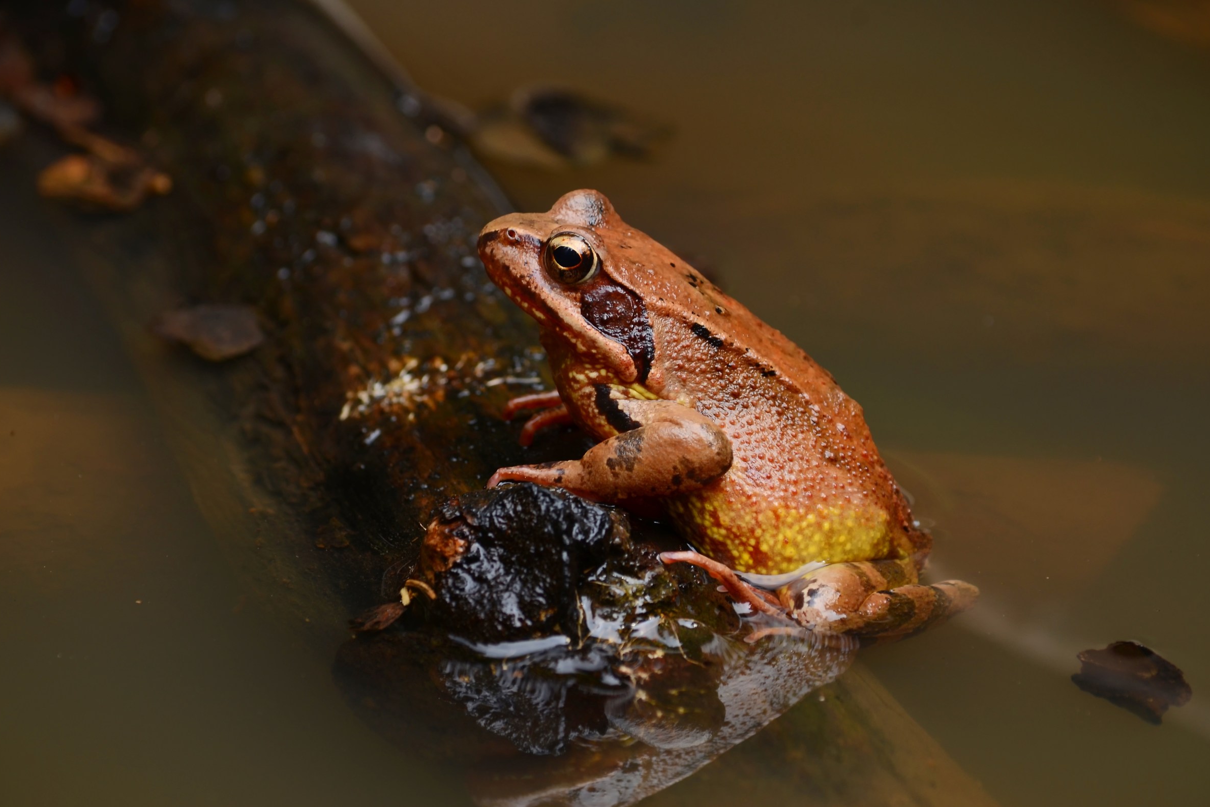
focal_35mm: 317
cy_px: 404
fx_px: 10655
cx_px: 603
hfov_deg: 6.5
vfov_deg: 4.3
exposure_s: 1/100
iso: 125
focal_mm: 210
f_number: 9
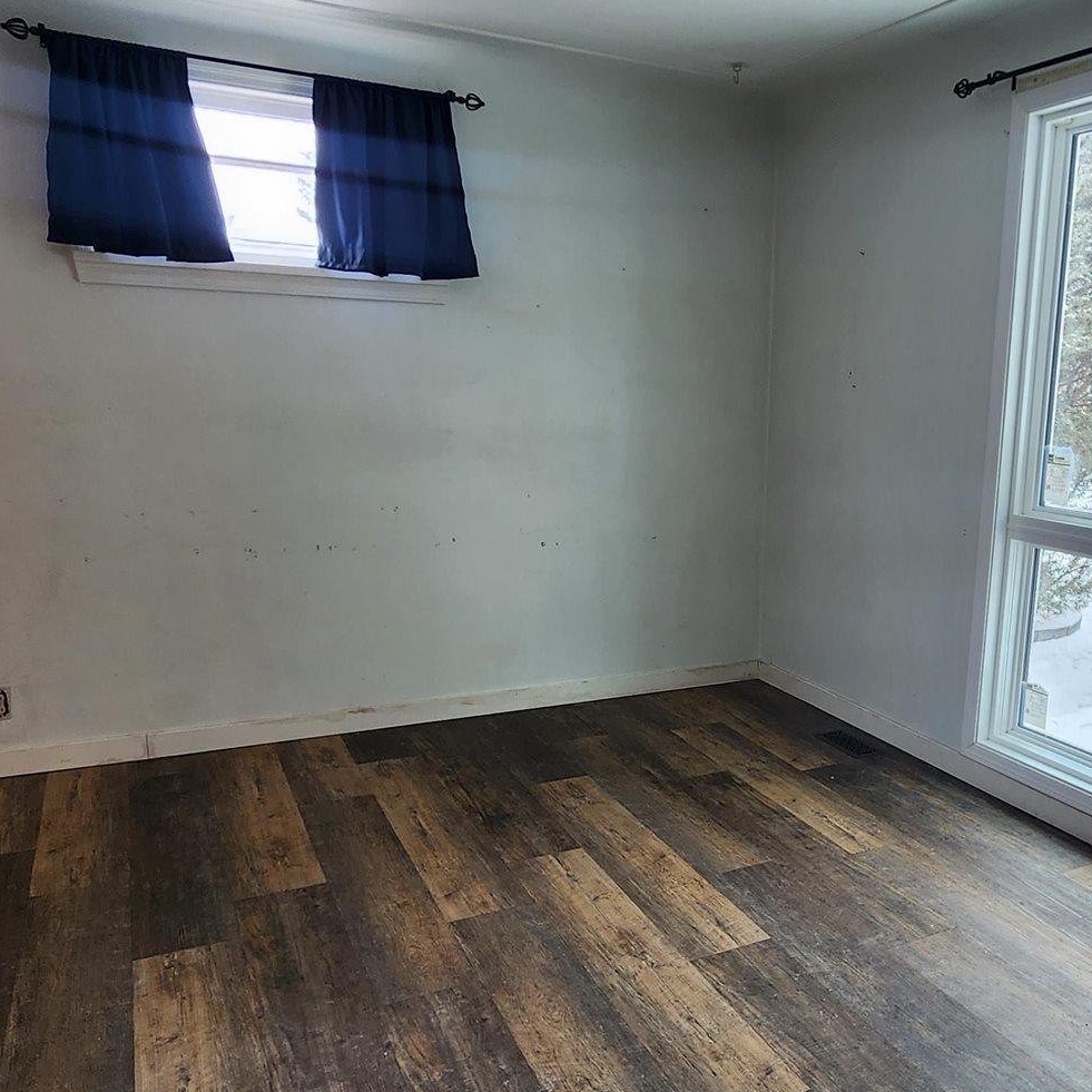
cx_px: 751
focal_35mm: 27
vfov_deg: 58.8
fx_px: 964
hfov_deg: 57.4
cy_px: 621
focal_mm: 2.2
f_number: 2.2
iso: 80
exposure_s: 1/120
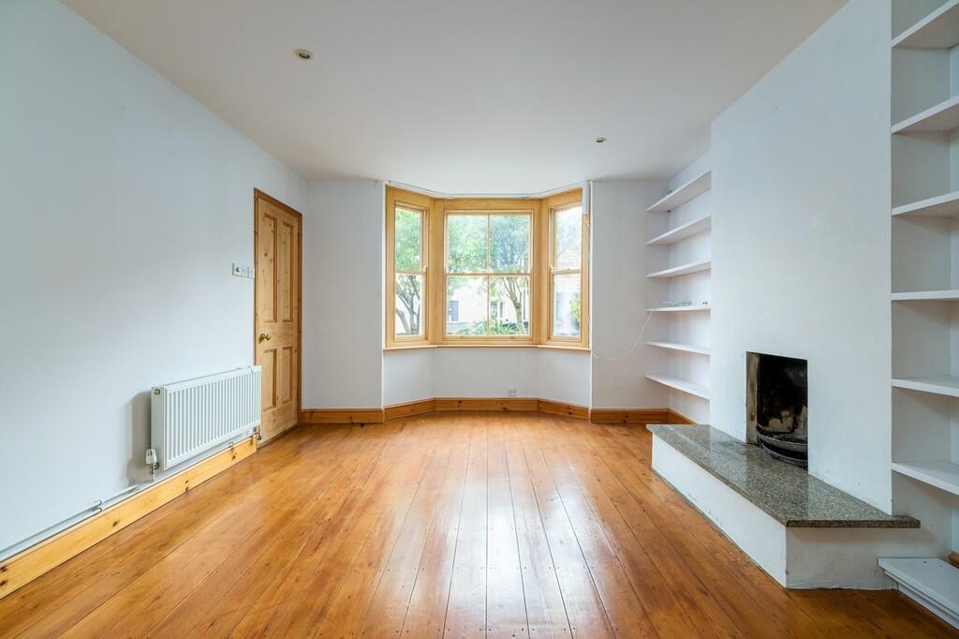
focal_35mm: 15
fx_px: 399
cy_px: 320
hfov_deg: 100.4
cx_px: 480
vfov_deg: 77.3
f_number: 7.1
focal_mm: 10.3
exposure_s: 1/10
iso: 160
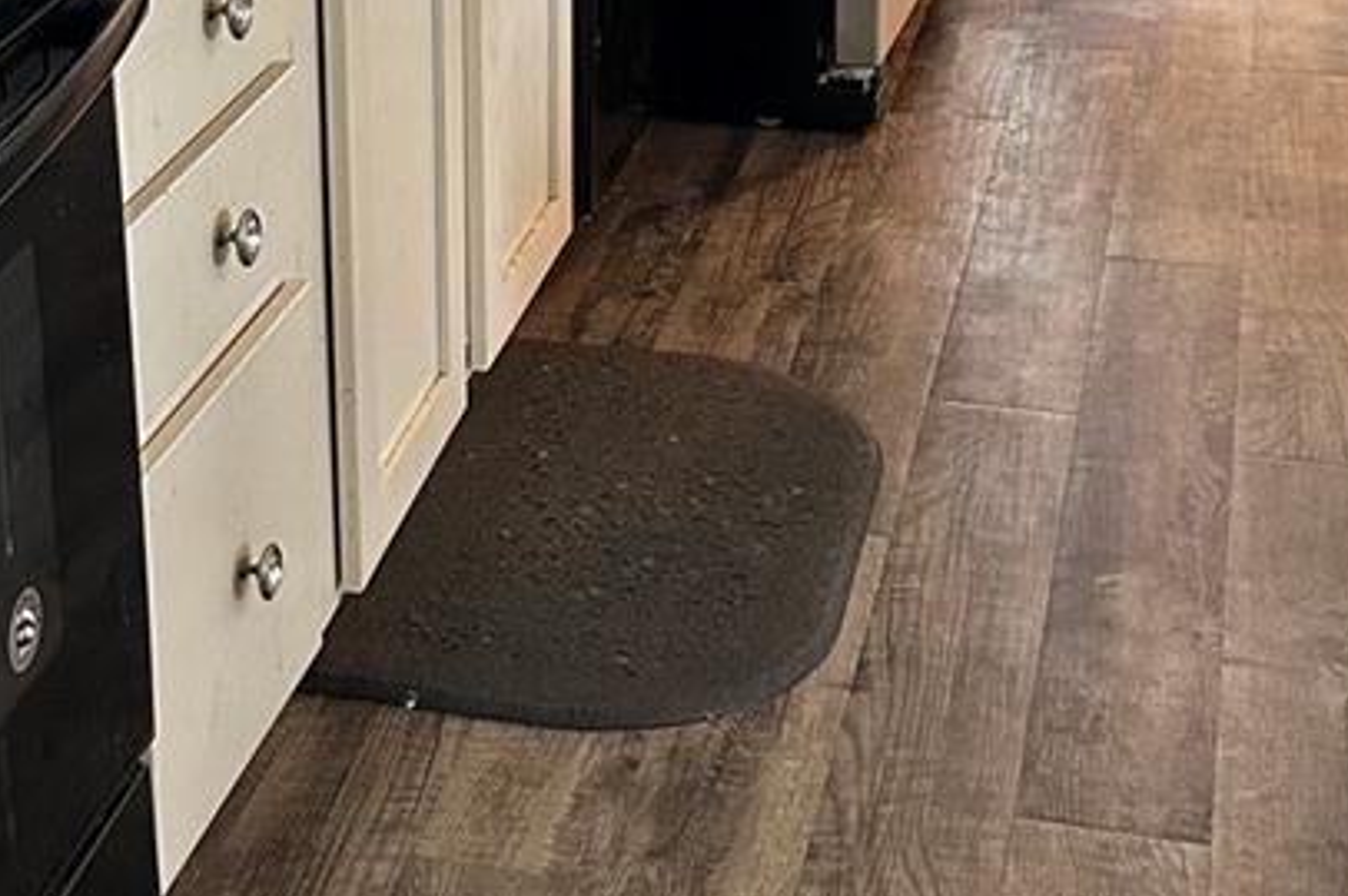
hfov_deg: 24.8
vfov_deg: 16.7
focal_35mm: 80
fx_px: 2993
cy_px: -10
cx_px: 183
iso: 400
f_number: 1.5
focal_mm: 5.7
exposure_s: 1/60
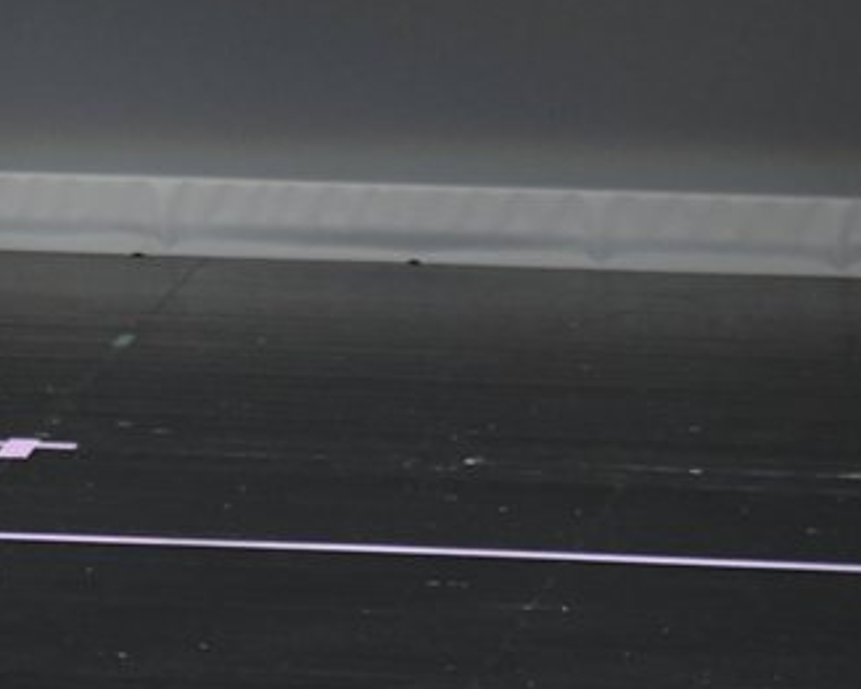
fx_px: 21310
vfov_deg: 1.9
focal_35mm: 836
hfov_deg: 2.3
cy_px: 108
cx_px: -125
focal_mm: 250
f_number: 5.6
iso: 4000
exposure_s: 1/400
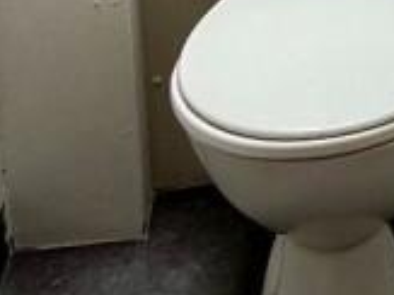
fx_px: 1001
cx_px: 539
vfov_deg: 14.5
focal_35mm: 88
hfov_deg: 20.1
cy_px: -256
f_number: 2.2
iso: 50
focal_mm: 2.22
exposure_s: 1/149
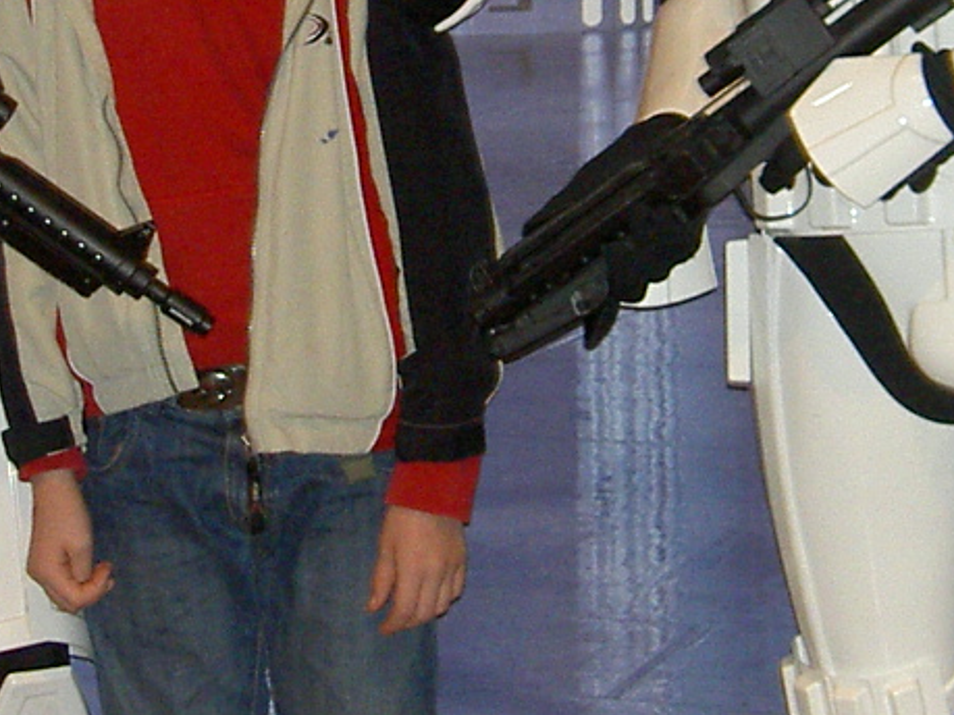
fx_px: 3747
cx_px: 370
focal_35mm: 136
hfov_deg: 14.5
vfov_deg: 10.9
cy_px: 118
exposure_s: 1/59.5
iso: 100
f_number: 2.8
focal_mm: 8
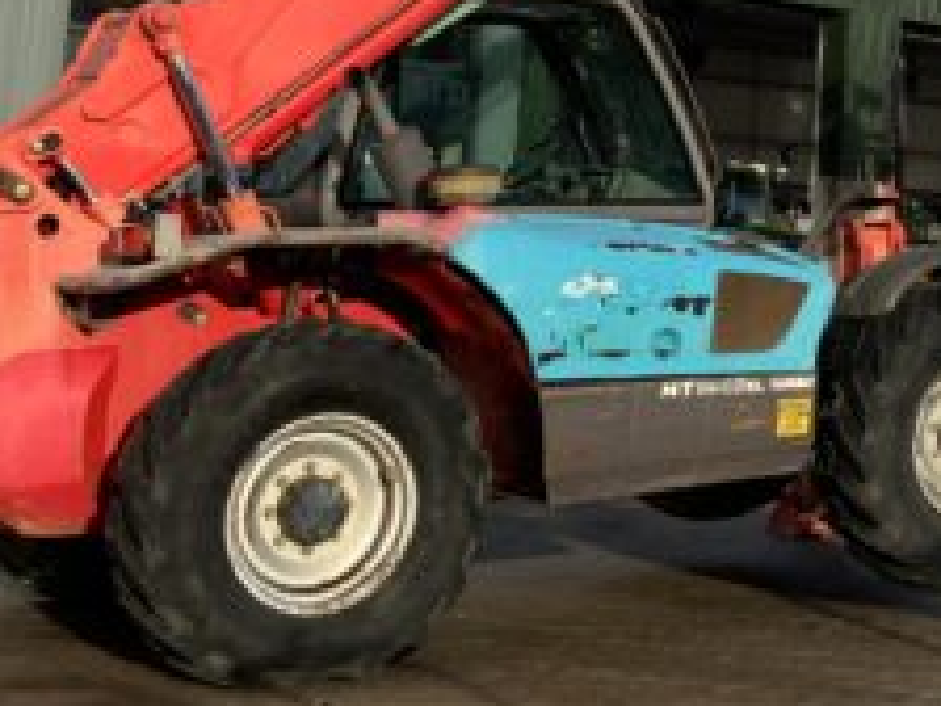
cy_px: -122
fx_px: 2256
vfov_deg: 17.1
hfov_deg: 22.4
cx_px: 1000
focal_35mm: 83
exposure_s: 1/1577
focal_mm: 3
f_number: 1.8
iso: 16
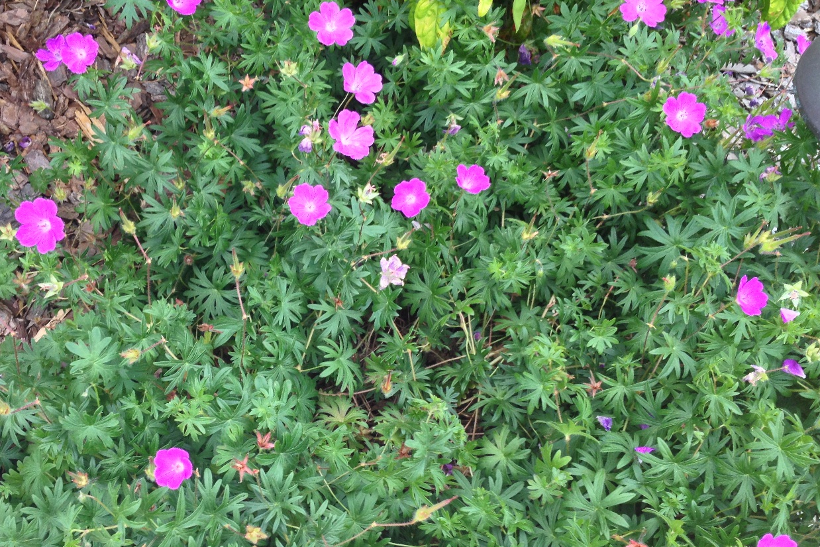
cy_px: 354
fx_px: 1093
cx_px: 307
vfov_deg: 27.9
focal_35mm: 48
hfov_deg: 40.8
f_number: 2.4
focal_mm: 4.28
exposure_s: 1/60
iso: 64
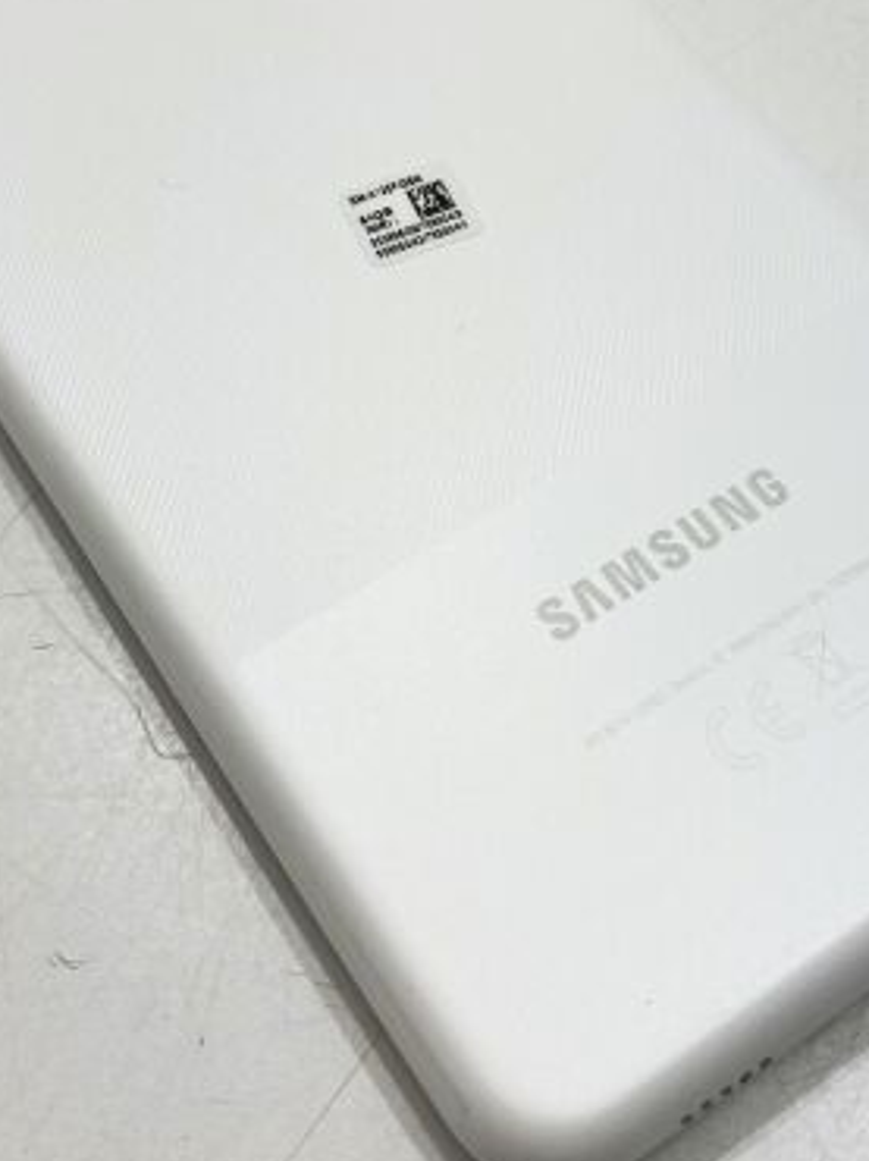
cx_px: 430
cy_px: 380
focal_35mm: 54
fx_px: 1810
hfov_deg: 27.0
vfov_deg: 35.2
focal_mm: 4.25
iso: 32
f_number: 1.8
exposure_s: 1/456
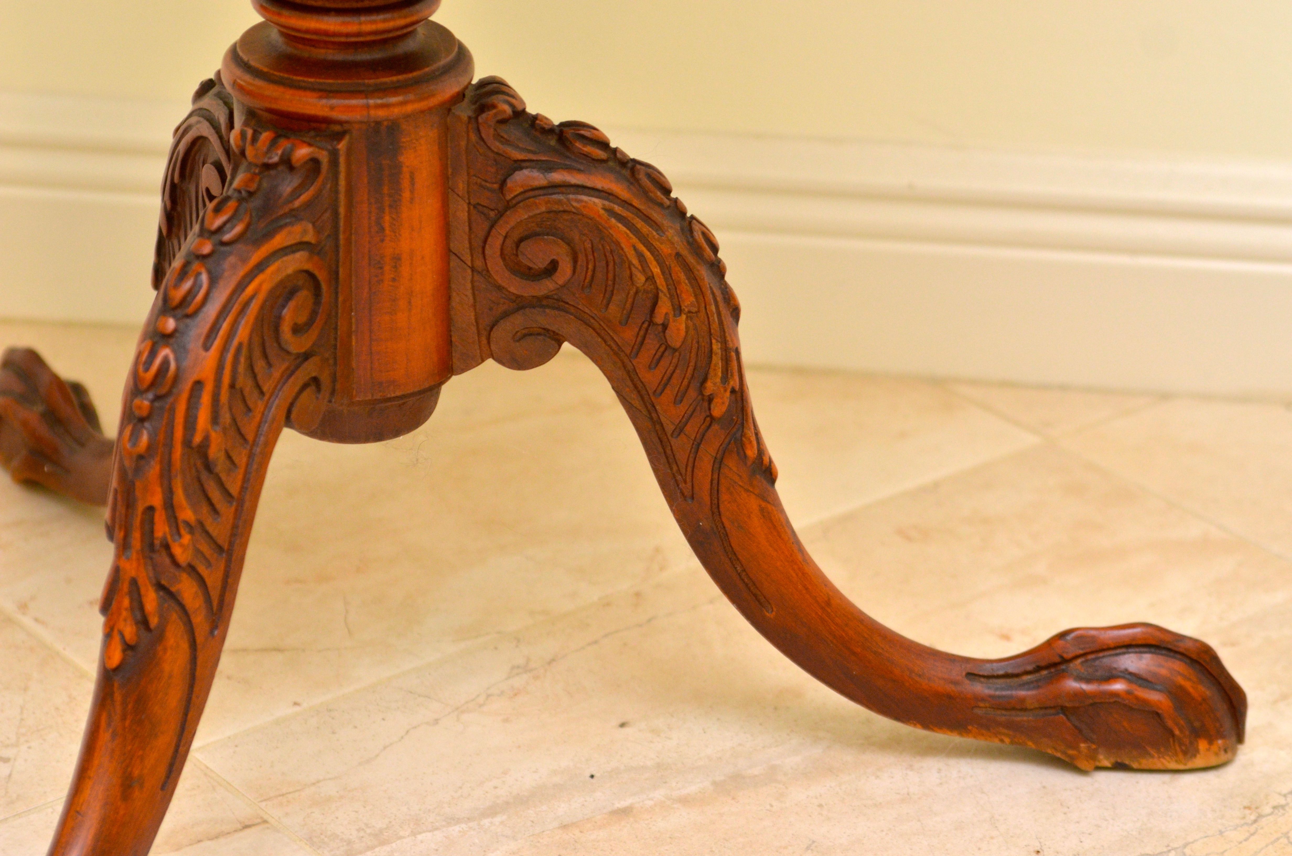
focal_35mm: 105
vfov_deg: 13.0
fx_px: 3761
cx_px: 646
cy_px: 428
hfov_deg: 19.5
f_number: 4
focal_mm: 70
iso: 800
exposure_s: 1/100
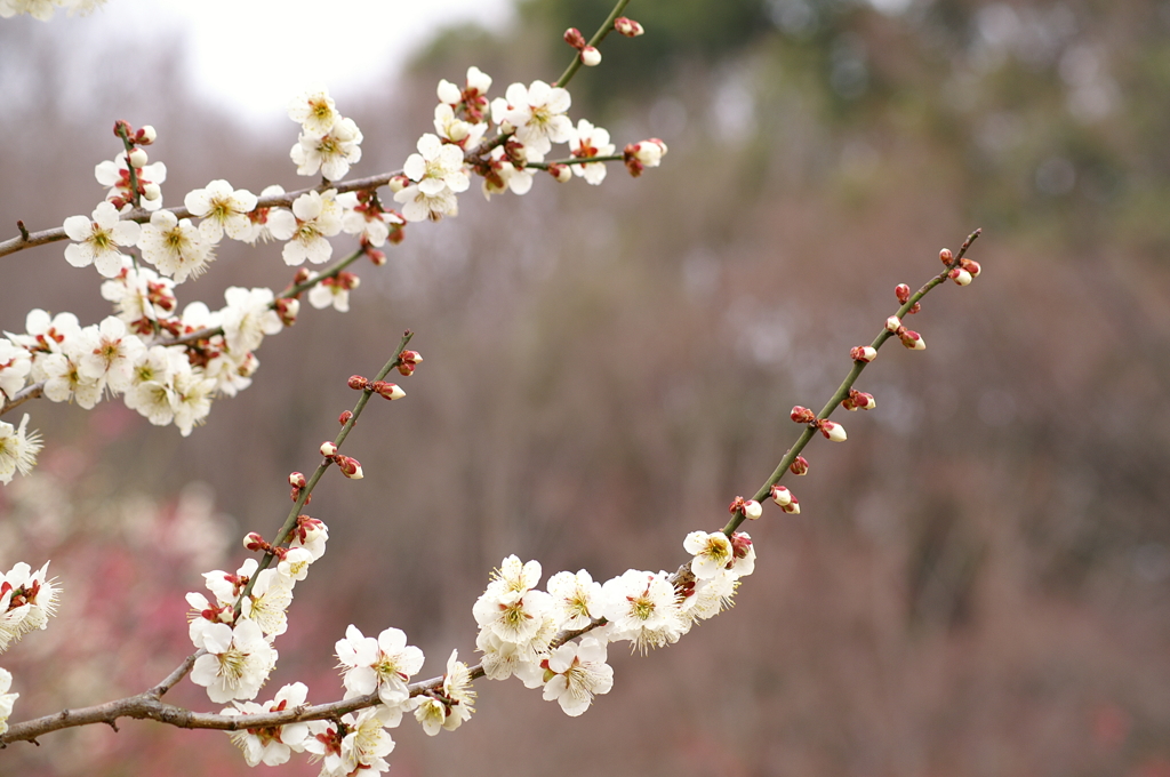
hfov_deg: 19.5
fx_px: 3408
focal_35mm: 105
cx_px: 585
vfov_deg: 13.0
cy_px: 388
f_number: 5.6
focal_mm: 70
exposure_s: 1/160
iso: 125
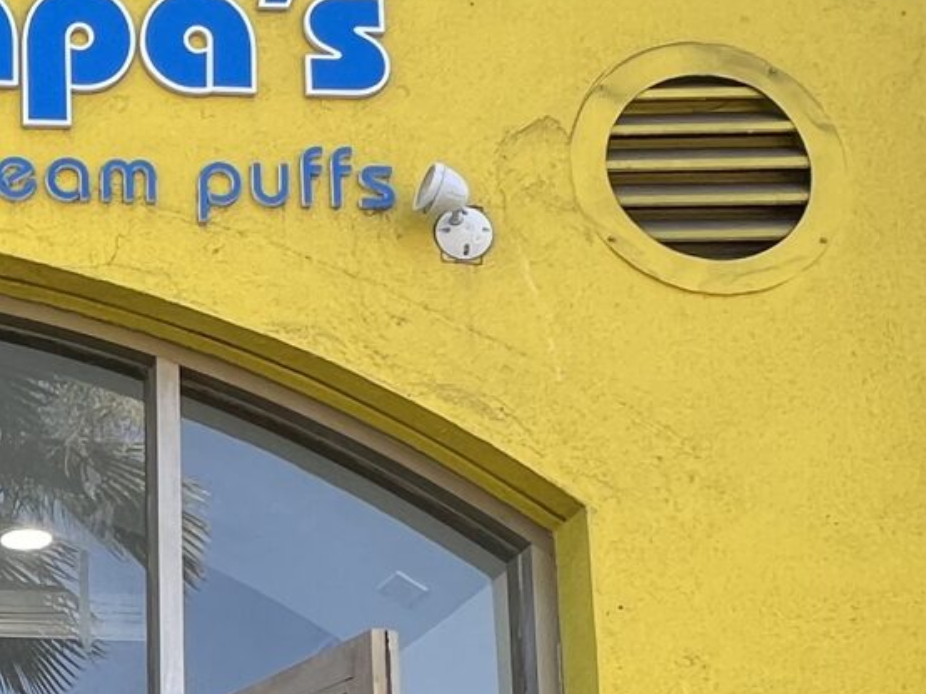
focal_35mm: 60
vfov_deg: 22.5
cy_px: 834
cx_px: -242
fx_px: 1605
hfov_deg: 27.5
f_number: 1.8
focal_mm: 1.57
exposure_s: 1/197
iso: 32
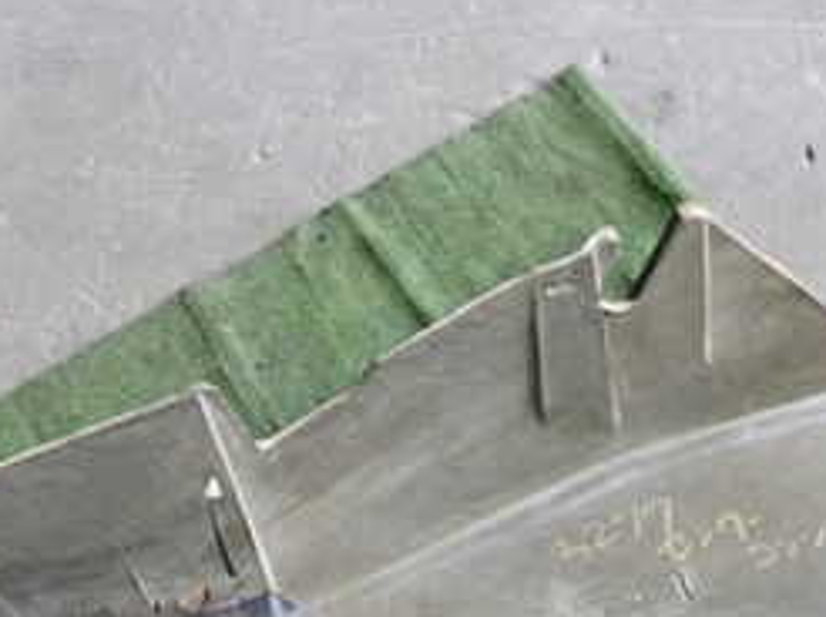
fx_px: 1454
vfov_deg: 22.4
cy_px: 711
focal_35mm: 61
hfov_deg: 30.9
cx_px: 161
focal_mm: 4.5
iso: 400
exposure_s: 1/30
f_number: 2
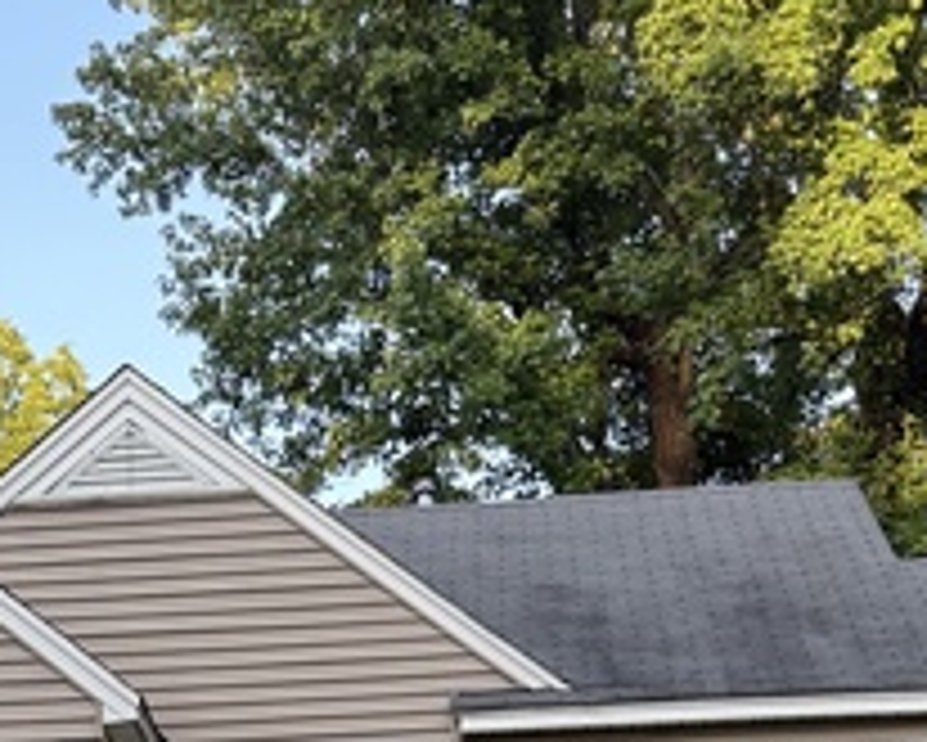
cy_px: 1426
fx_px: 2498
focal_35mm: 91
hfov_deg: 20.6
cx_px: 86
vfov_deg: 14.4
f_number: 1.78
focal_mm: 6.76
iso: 100
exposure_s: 1/342
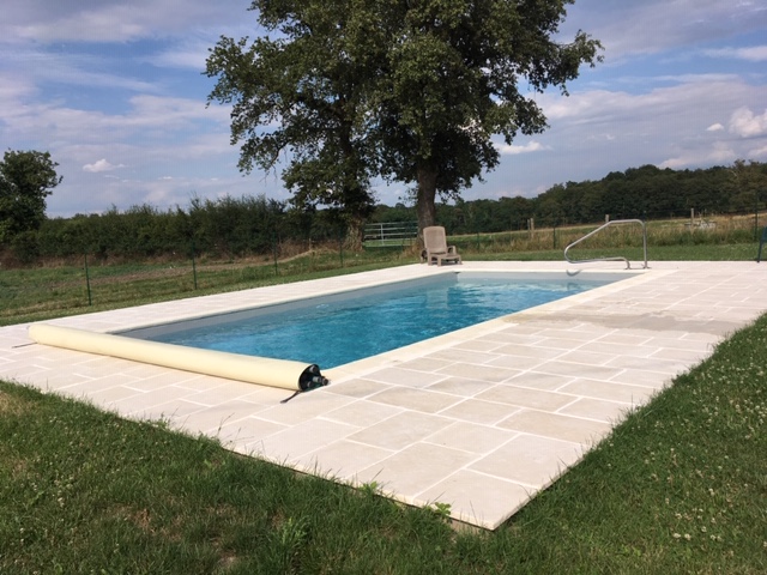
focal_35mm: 29
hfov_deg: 61.7
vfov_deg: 48.2
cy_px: 288
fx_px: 643
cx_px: 384
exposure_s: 1/2653
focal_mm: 4.15
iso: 25
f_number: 2.2
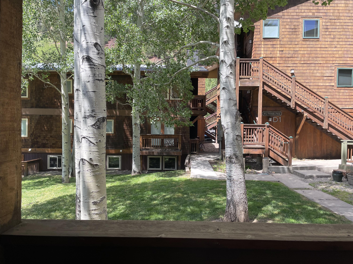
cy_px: 132
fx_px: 265
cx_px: 176
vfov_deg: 53.1
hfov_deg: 67.3
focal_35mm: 26
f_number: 1.6
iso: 32
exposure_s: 1/523
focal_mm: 4.2
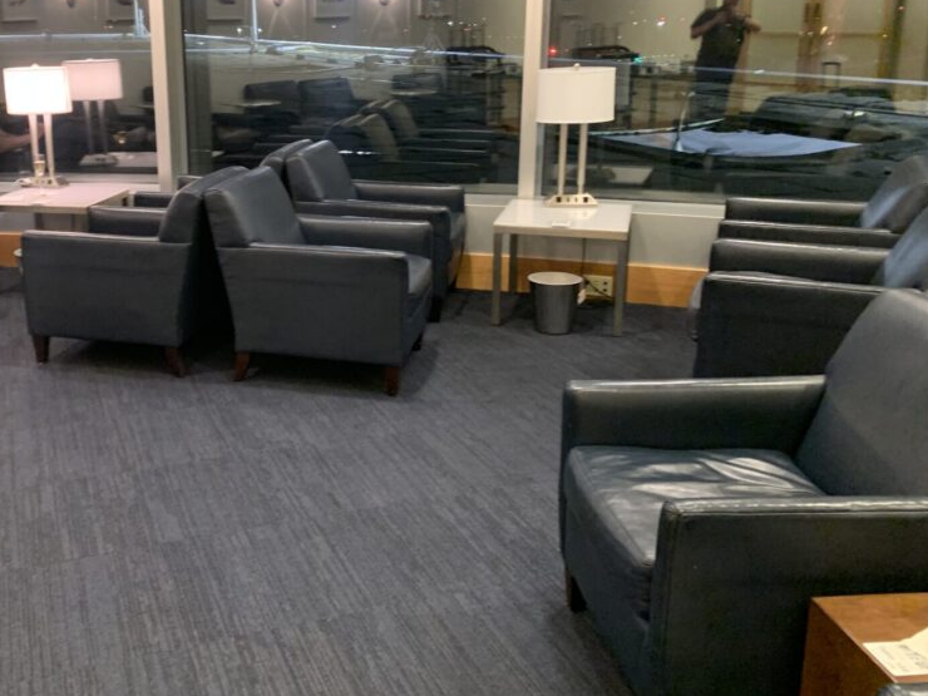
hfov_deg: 50.5
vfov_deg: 39.3
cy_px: 247
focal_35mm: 36
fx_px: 965
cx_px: 311
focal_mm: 4.25
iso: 500
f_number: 1.8
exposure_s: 1/30
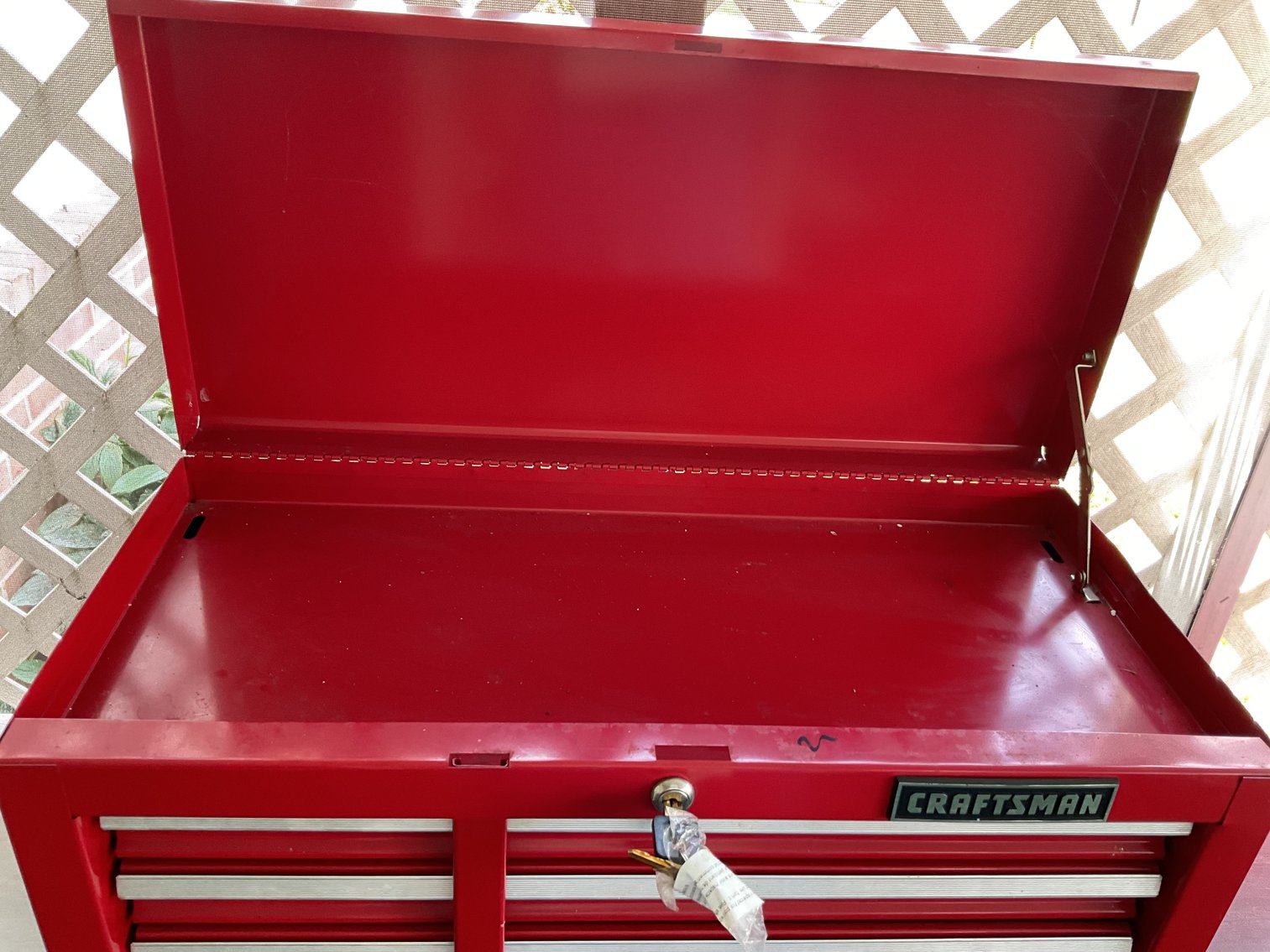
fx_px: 1064
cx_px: 635
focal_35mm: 29
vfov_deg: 48.2
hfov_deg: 61.7
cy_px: 476
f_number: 1.8
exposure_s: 1/60
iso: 125
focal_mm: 3
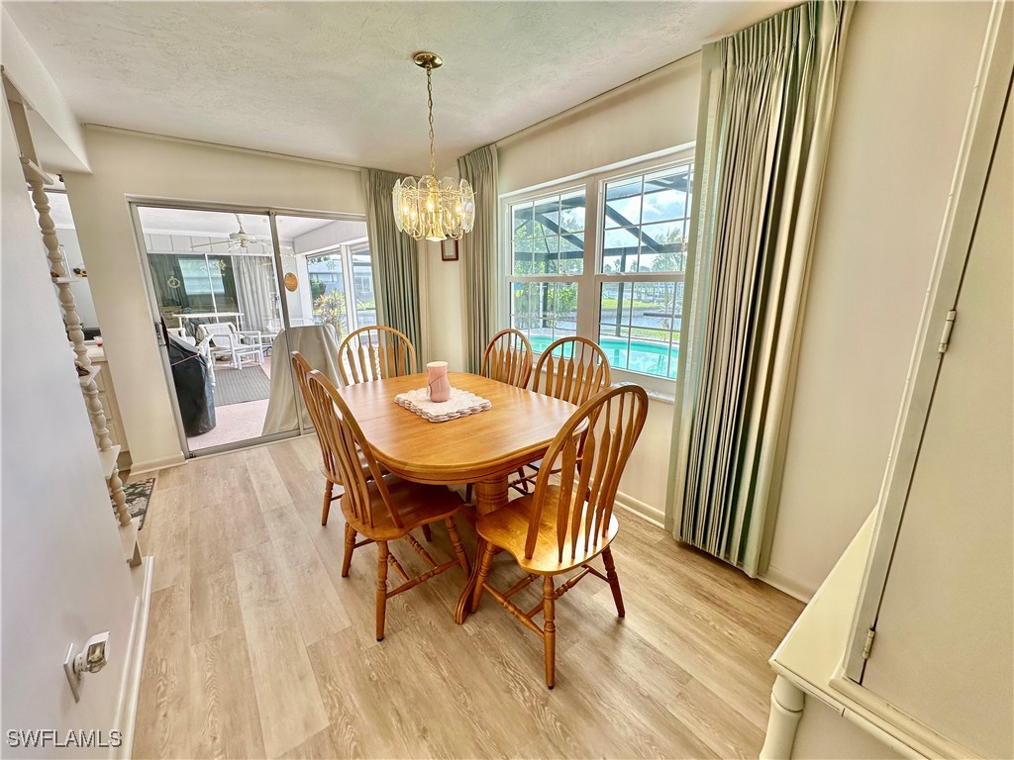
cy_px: 380
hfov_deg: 102.1
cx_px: 507
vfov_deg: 85.7
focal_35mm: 14
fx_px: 410
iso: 40
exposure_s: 1/161
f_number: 2.2
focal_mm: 2.22
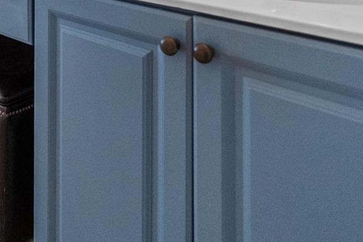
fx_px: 444
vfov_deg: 26.6
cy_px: -59
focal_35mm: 44
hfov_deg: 38.8
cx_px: -9
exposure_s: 1/160
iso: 1600
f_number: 4
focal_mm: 16
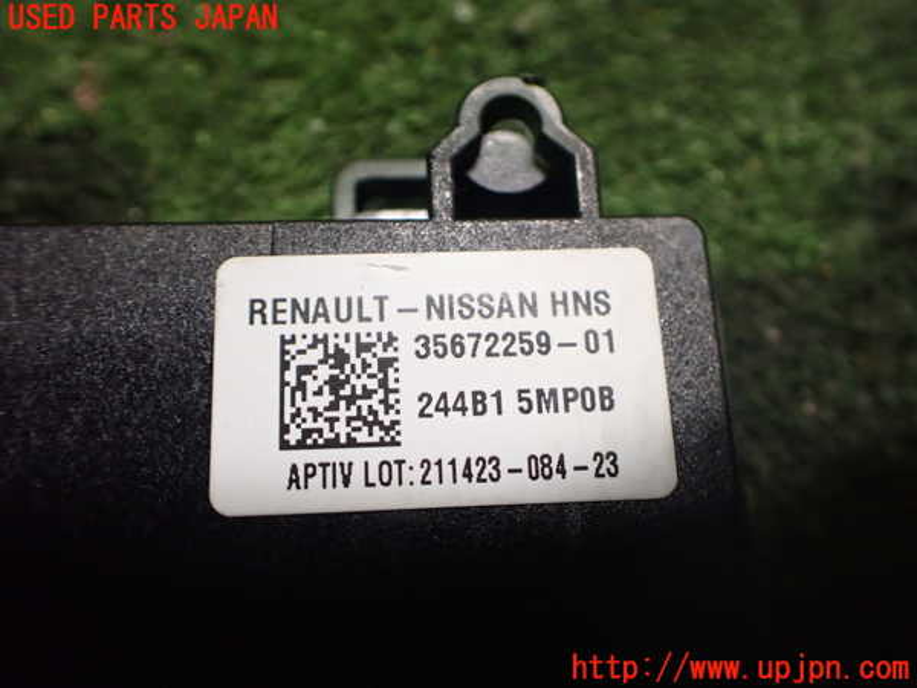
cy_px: 344
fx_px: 795
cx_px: 458
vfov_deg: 46.8
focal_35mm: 30
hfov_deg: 60.0
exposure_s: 1/40
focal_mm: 5.4
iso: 800
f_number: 2.3
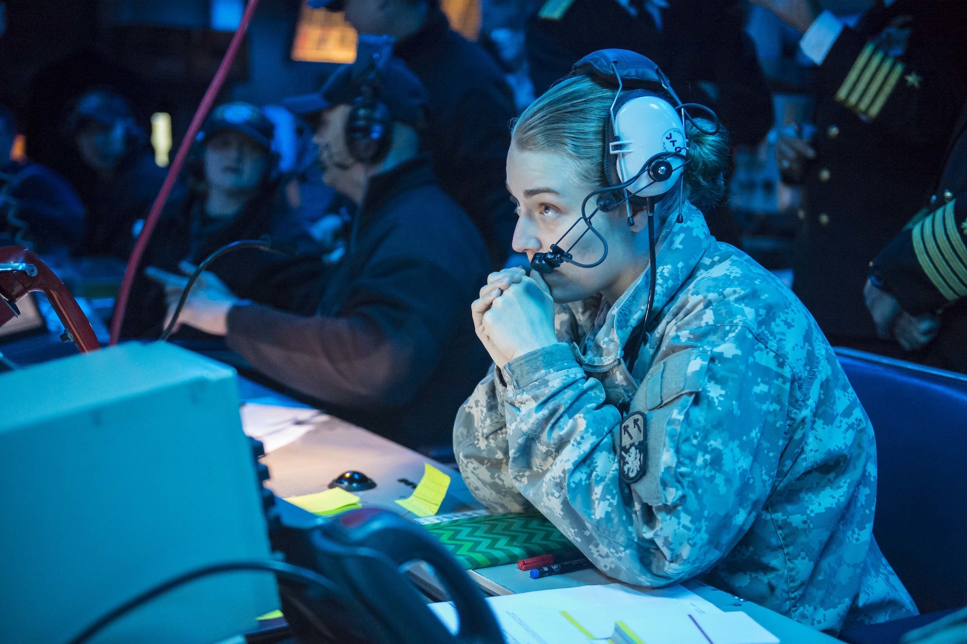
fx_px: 1342
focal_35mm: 50
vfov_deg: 27.0
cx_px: 484
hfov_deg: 39.6
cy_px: 322
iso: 16000
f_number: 2.8
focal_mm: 50
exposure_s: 1/160
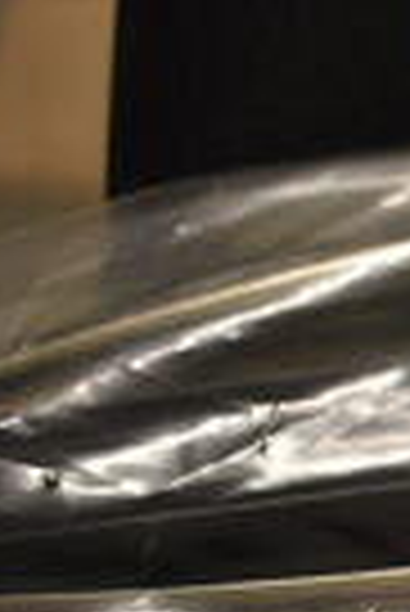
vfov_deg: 16.5
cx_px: 1113
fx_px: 2062
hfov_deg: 9.5
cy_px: 621
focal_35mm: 121
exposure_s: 1/60
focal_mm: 18
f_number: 4
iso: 1800
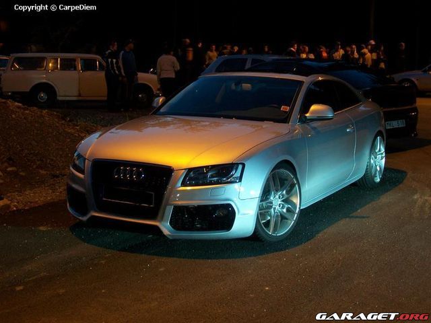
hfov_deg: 34.3
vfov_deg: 26.1
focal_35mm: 56
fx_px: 697
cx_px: 216
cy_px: 162
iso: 64
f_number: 3.3
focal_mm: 9.4
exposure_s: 1/2
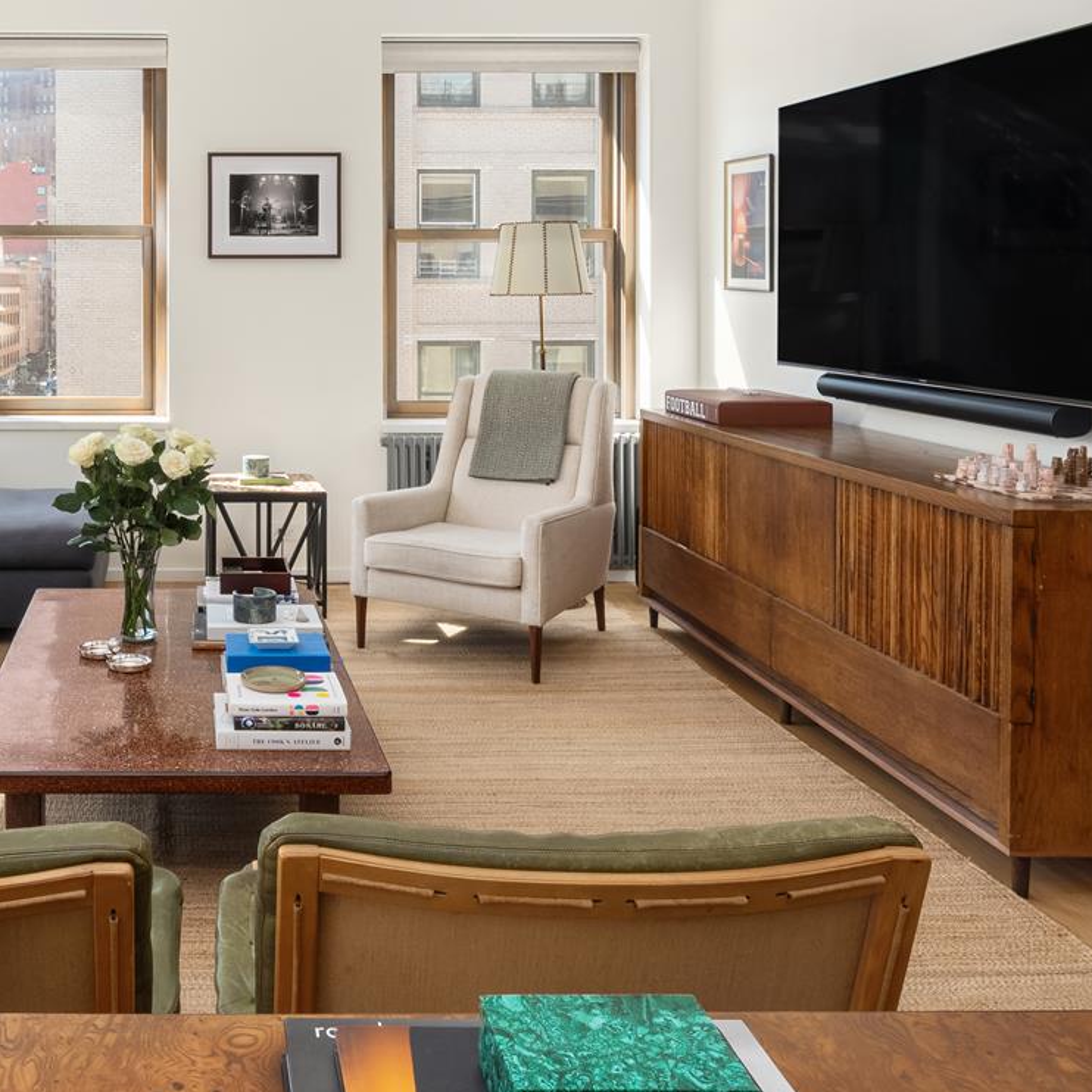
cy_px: 280
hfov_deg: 46.6
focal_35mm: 33
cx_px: 187
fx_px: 1178
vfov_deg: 48.0
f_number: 19
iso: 500
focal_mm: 15
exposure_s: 1/8
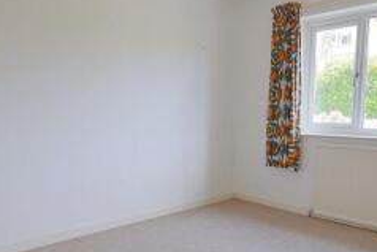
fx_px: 314
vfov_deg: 43.2
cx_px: 217
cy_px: 164
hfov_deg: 61.6
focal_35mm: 30
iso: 360
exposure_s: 1/125
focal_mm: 10
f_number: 5.6
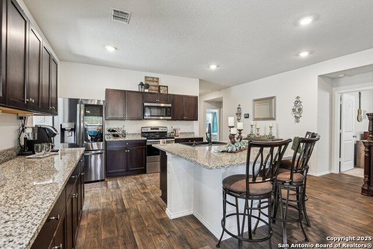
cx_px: 186
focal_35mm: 16
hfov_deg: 96.7
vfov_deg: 73.8
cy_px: 124
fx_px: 166
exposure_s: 1/15
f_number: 8
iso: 2000
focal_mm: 16
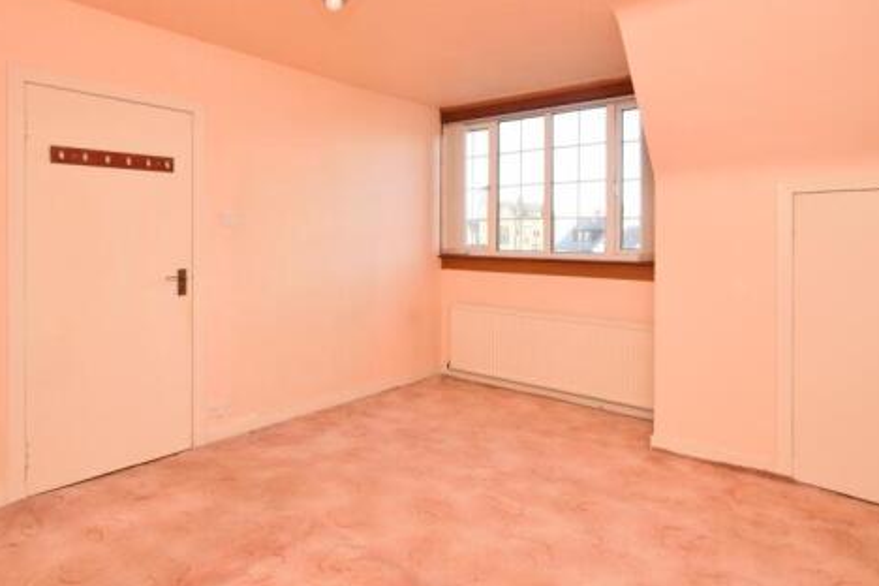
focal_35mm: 21
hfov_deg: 81.2
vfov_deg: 59.2
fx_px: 513
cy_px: 245
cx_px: 425
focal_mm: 10
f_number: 8
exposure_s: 1/80
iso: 800
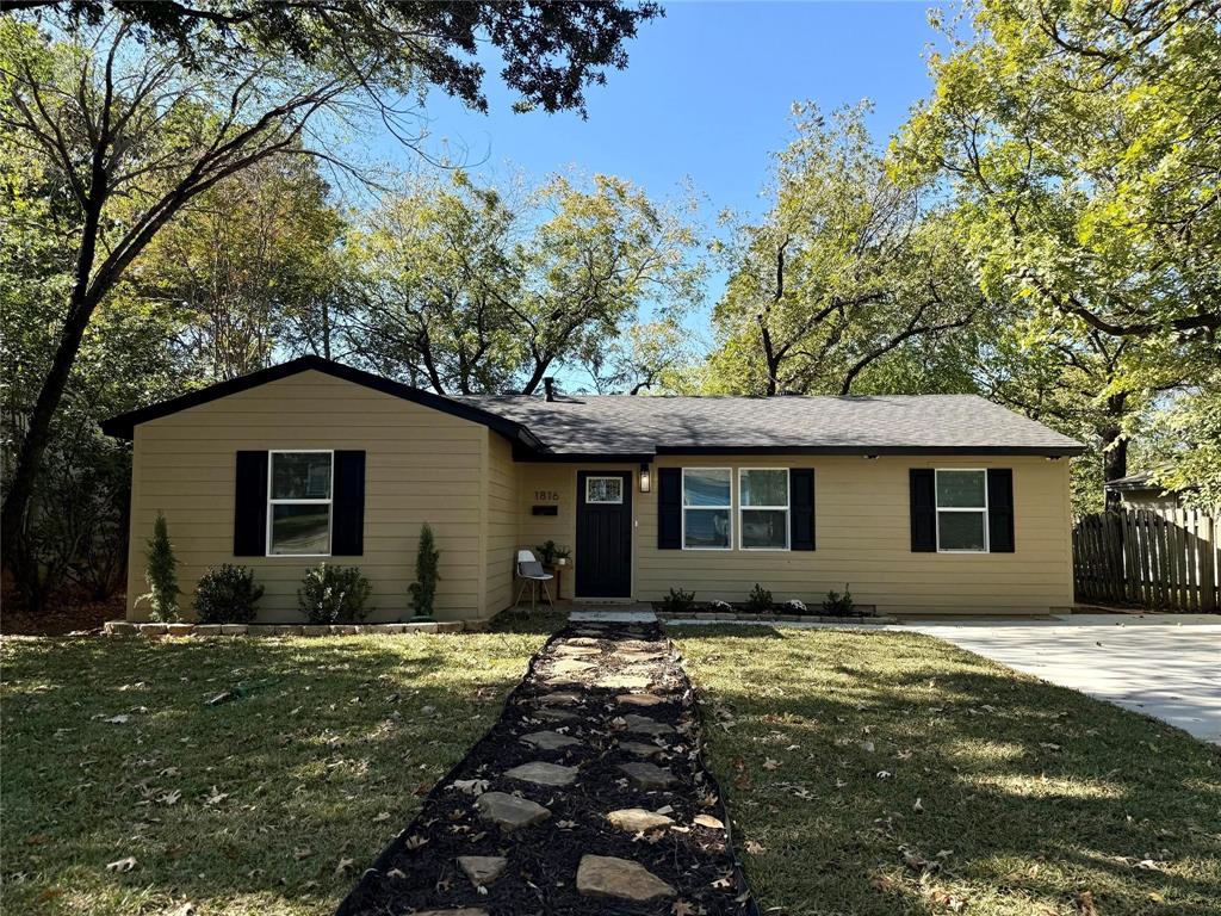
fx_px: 847
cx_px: 610
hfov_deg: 71.6
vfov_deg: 56.8
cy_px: 458
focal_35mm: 24
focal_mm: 6.76
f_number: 1.78
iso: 80
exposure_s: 1/3021
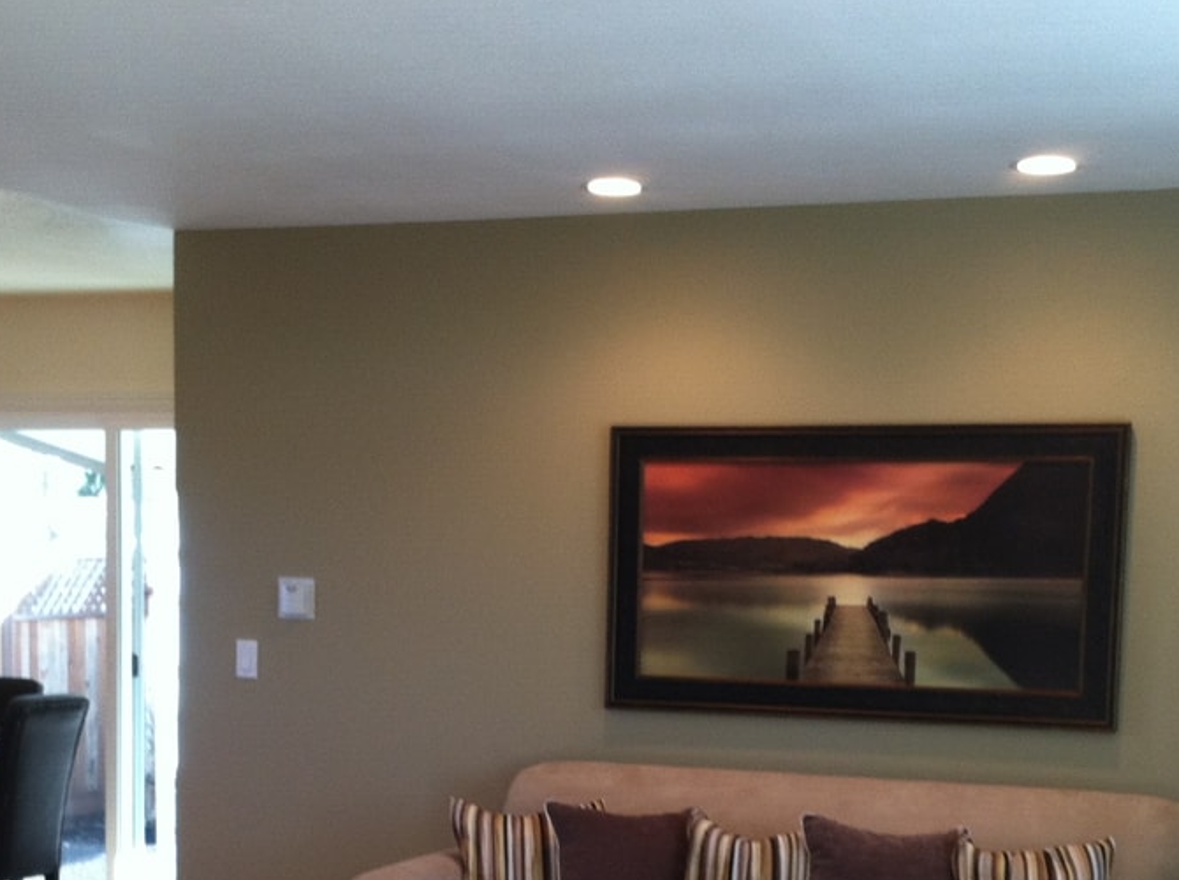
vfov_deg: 20.5
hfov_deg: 27.8
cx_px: 534
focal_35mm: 70
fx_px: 2380
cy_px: 785
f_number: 2.8
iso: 80
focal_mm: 3.85
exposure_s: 1/15
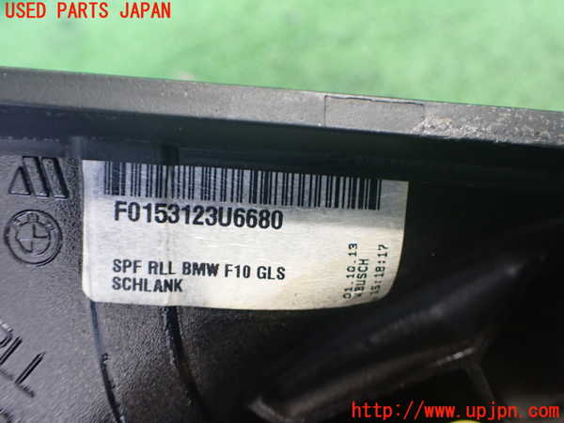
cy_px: 212
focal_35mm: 30
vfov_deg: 46.8
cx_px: 282
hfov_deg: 60.0
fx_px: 489
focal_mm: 5.4
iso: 800
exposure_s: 1/60
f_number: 2.3
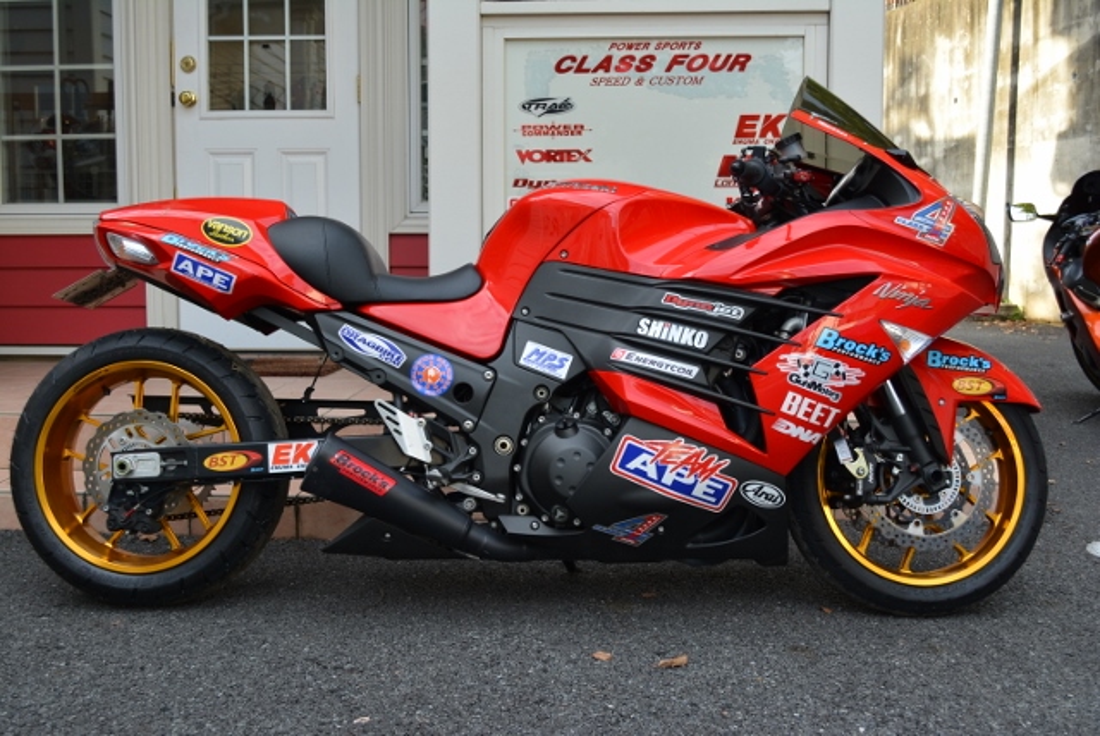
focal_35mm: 39
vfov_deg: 34.3
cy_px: 368
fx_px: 1193
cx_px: 550
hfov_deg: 49.5
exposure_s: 1/125
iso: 320
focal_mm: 26
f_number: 5.6
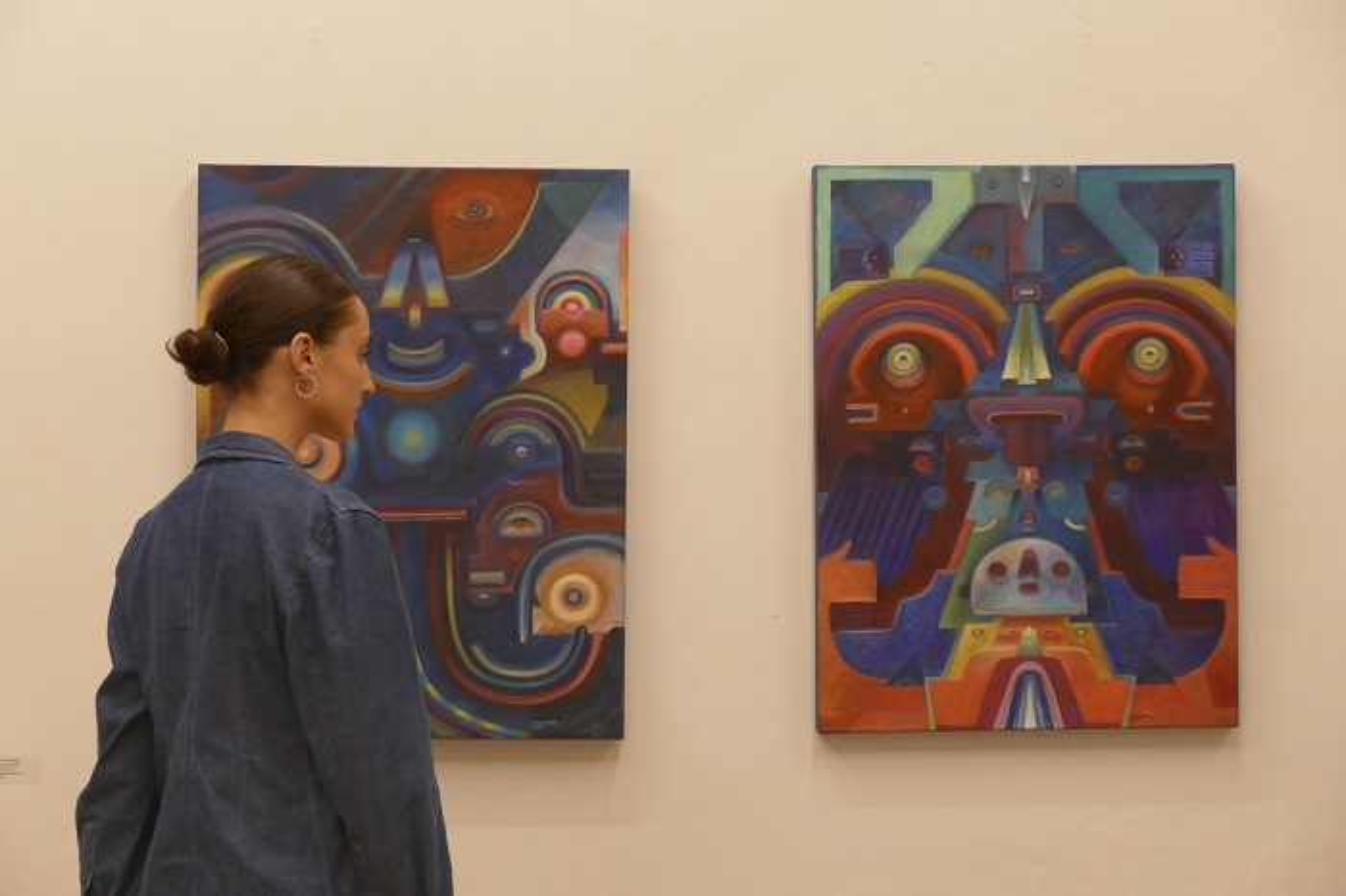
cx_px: 673
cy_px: 448
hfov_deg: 19.1
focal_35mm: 107
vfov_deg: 12.8
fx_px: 3999
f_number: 3.9
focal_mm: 39.2
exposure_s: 1/80
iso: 800
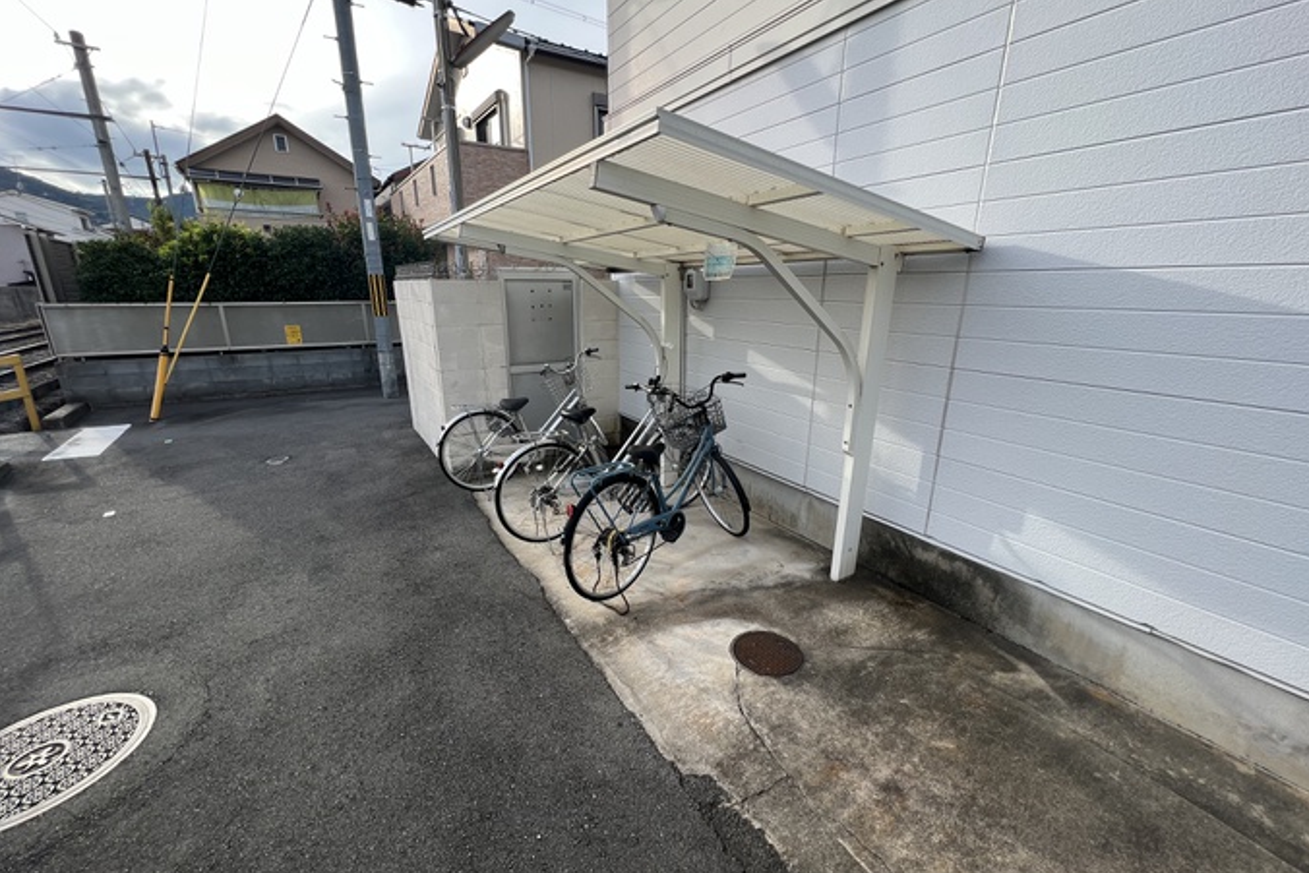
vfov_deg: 81.2
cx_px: 643
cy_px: 458
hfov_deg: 104.2
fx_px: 509
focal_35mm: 14
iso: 32
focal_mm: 1.57
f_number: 1.8
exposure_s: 1/313
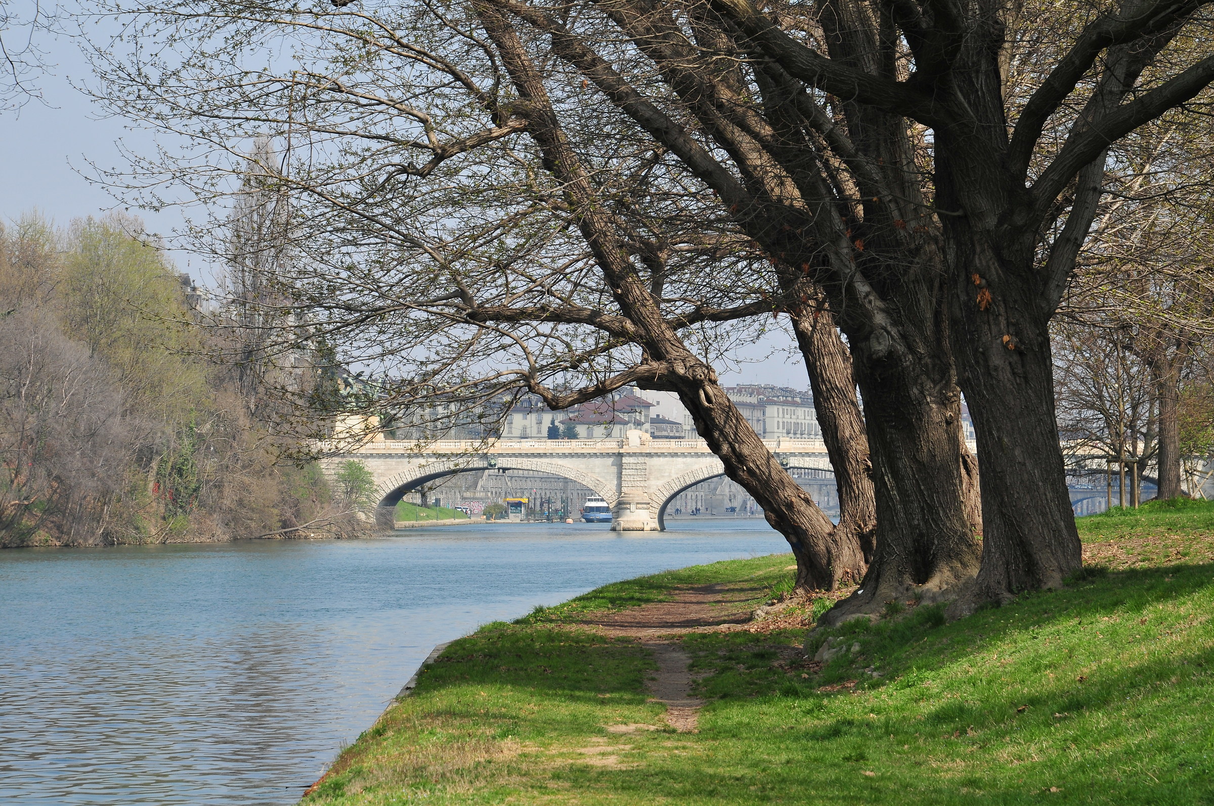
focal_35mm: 120
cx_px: 607
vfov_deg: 11.4
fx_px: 4042
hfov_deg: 17.1
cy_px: 403
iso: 200
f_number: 8
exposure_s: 1/400
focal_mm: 80
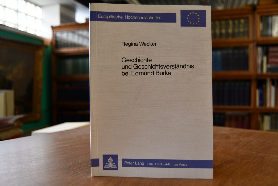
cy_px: 93
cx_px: 139
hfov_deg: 61.9
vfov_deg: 43.6
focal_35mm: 30
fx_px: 232
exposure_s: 1/200
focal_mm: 20
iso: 800
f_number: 3.5
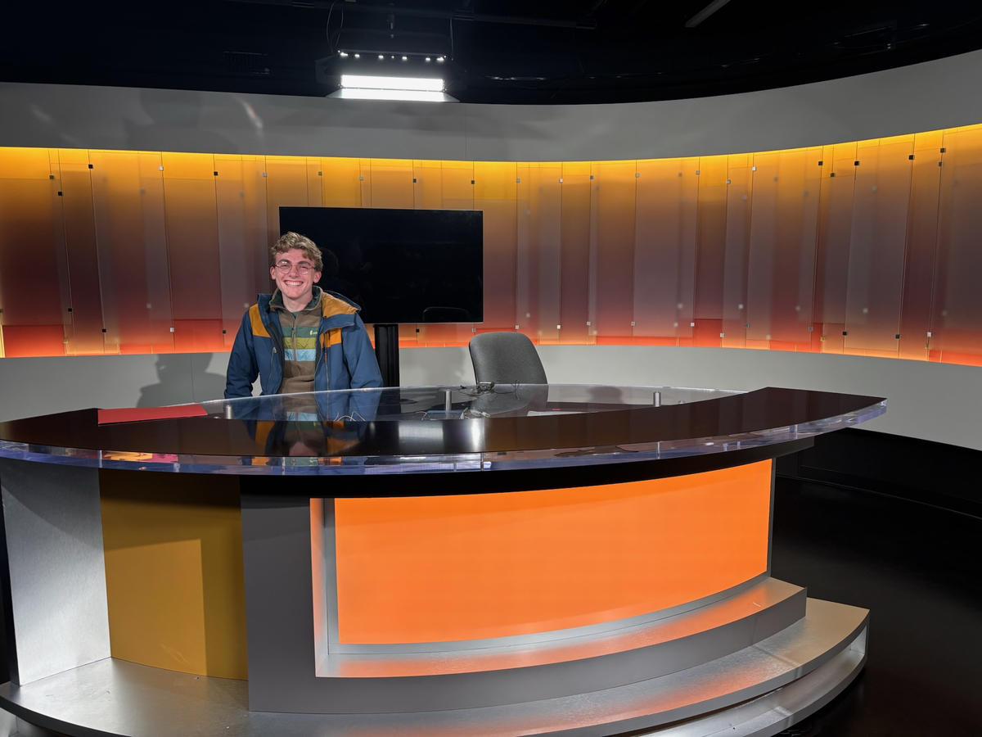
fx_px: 738
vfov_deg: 53.1
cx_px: 491
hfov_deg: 67.3
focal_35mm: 26
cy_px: 368
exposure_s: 1/121
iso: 100
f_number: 1.6
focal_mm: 5.96
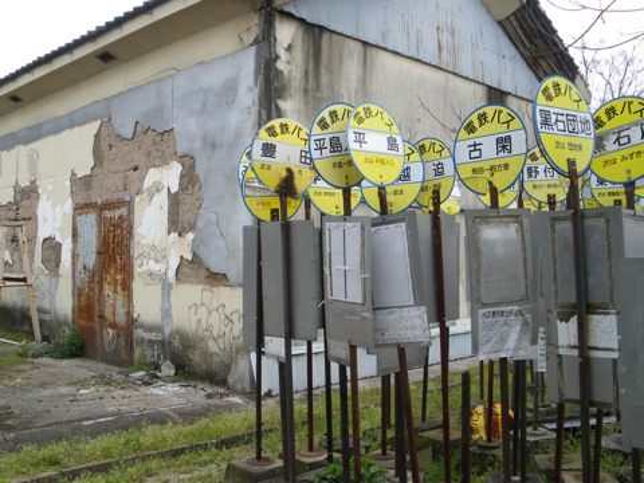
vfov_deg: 39.7
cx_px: 322
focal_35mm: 36
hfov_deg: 51.4
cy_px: 242
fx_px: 670
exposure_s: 1/125
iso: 80
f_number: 5.4
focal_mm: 6.3
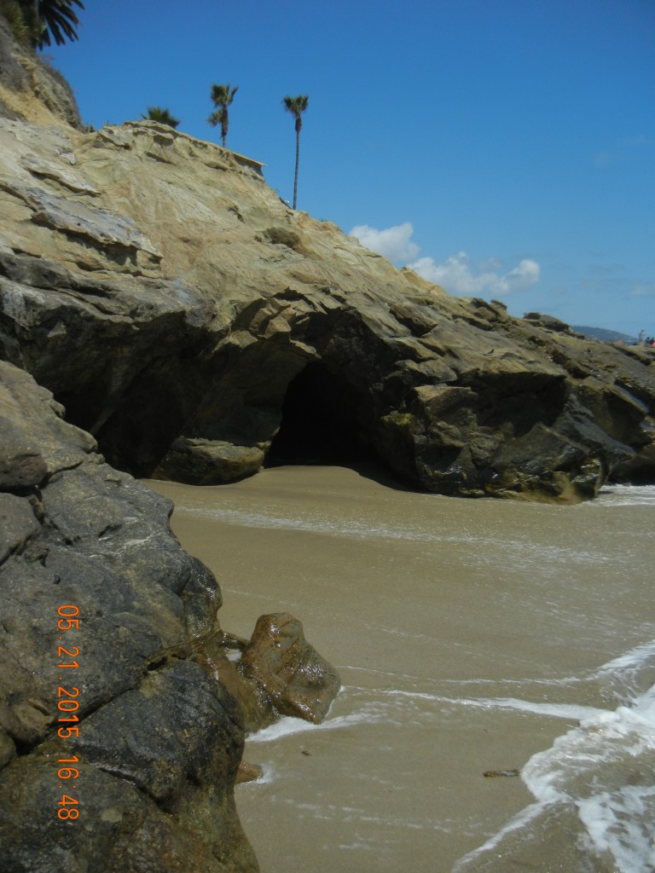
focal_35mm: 30
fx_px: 757
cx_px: 328
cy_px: 436
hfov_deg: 46.8
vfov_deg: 60.0
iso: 160
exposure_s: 1/789
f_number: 7
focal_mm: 5.4
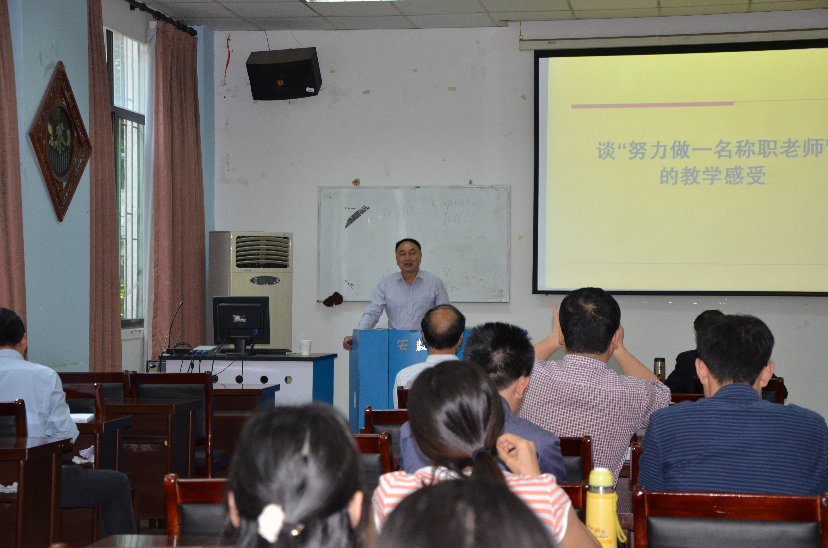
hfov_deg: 29.9
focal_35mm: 68
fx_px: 1549
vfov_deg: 20.1
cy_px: 274
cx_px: 414
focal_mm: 45
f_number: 4.8
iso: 800
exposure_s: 1/60
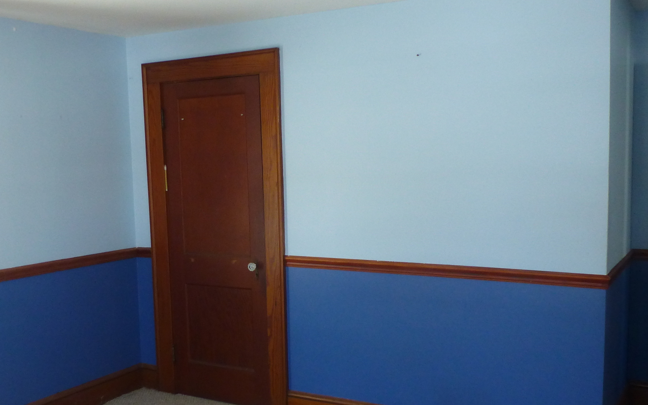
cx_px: 271
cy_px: 235
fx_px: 706
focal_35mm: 40
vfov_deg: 31.9
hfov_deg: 49.1
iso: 250
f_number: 3.3
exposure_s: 1/60
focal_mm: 4.3
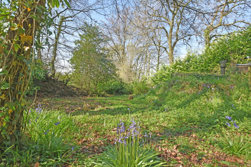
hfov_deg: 100.4
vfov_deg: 77.3
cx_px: 126
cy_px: 84
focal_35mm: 15
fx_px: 105
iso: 200
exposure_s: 1/250
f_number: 6.3
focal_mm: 10
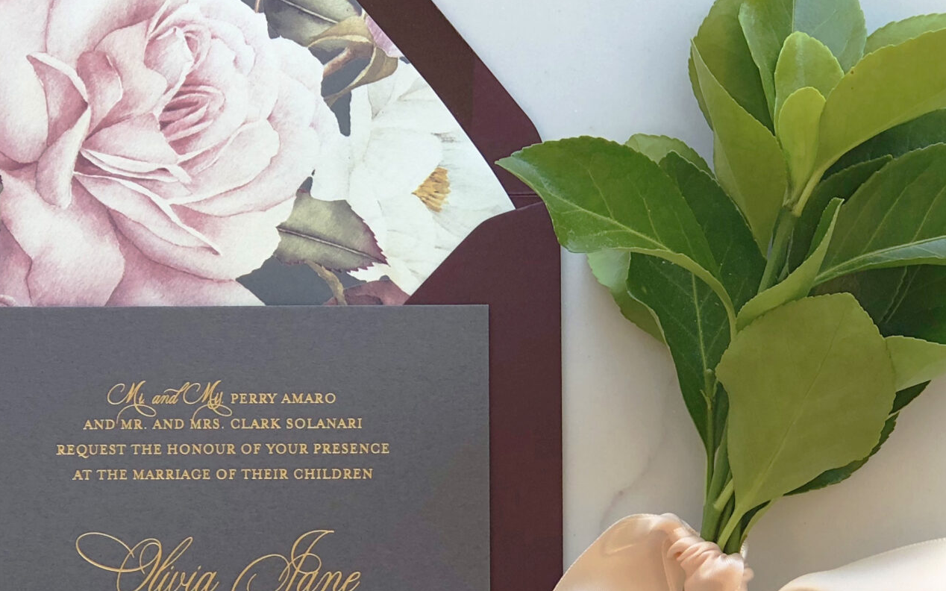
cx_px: 404
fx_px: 3145
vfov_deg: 10.7
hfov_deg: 17.1
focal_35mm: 122
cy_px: 403
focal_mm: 6.6
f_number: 2.8
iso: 20
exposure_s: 1/60
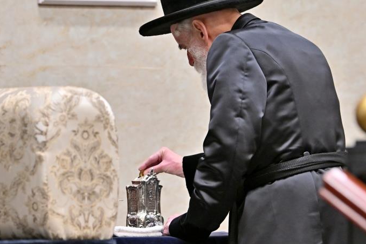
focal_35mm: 294
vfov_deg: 4.7
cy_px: 71
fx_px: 2987
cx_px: 187
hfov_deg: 7.0
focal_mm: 130
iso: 500
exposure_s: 1/320
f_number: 4
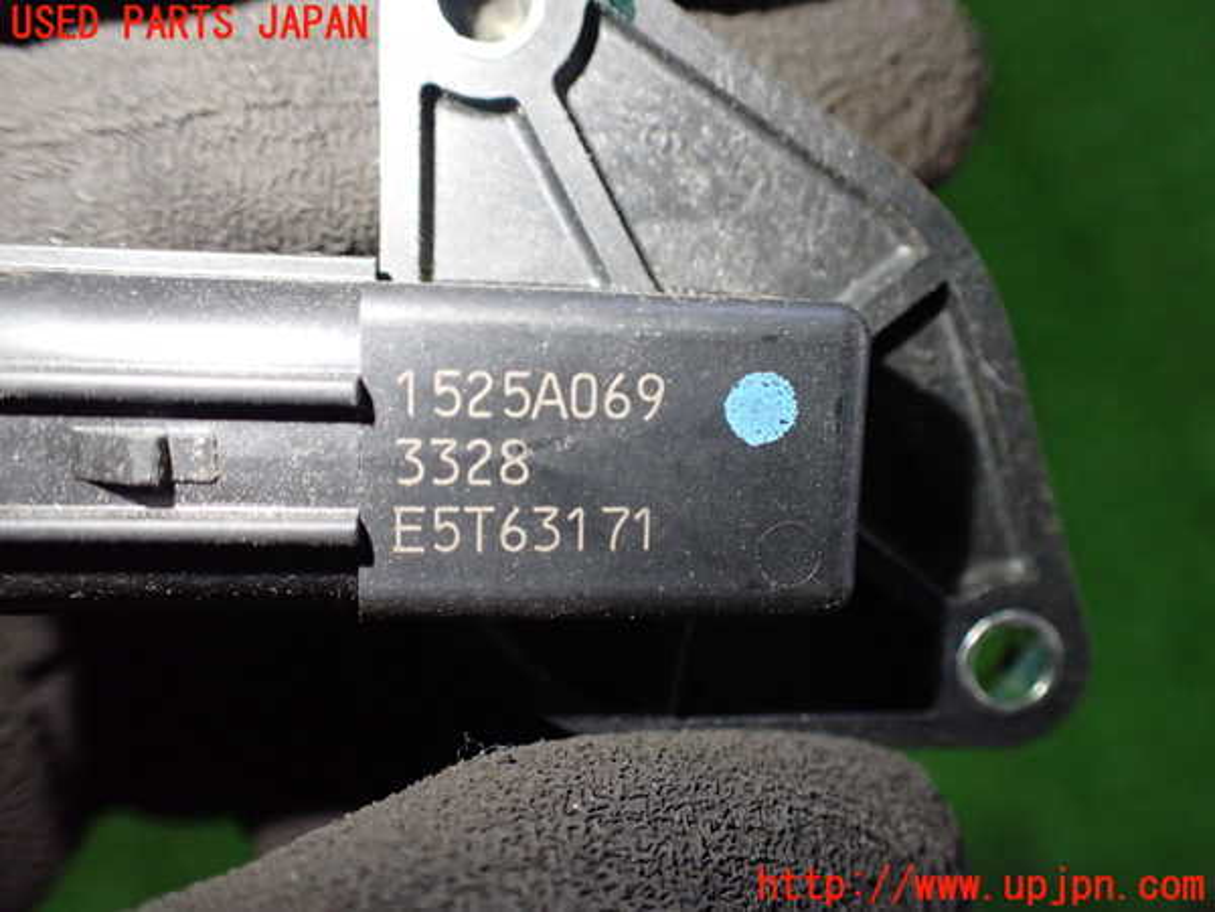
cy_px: 456
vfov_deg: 46.8
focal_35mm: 30
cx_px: 608
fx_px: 1053
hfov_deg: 60.0
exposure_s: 1/125
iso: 640
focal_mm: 5.4
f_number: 2.3
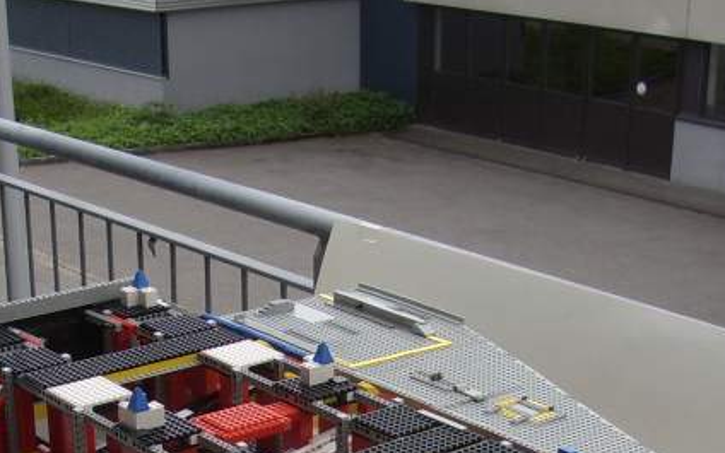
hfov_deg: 34.0
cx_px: 315
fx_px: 1186
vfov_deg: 20.7
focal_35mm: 60
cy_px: 480
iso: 71
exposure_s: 1/458
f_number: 4.1
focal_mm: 5.8
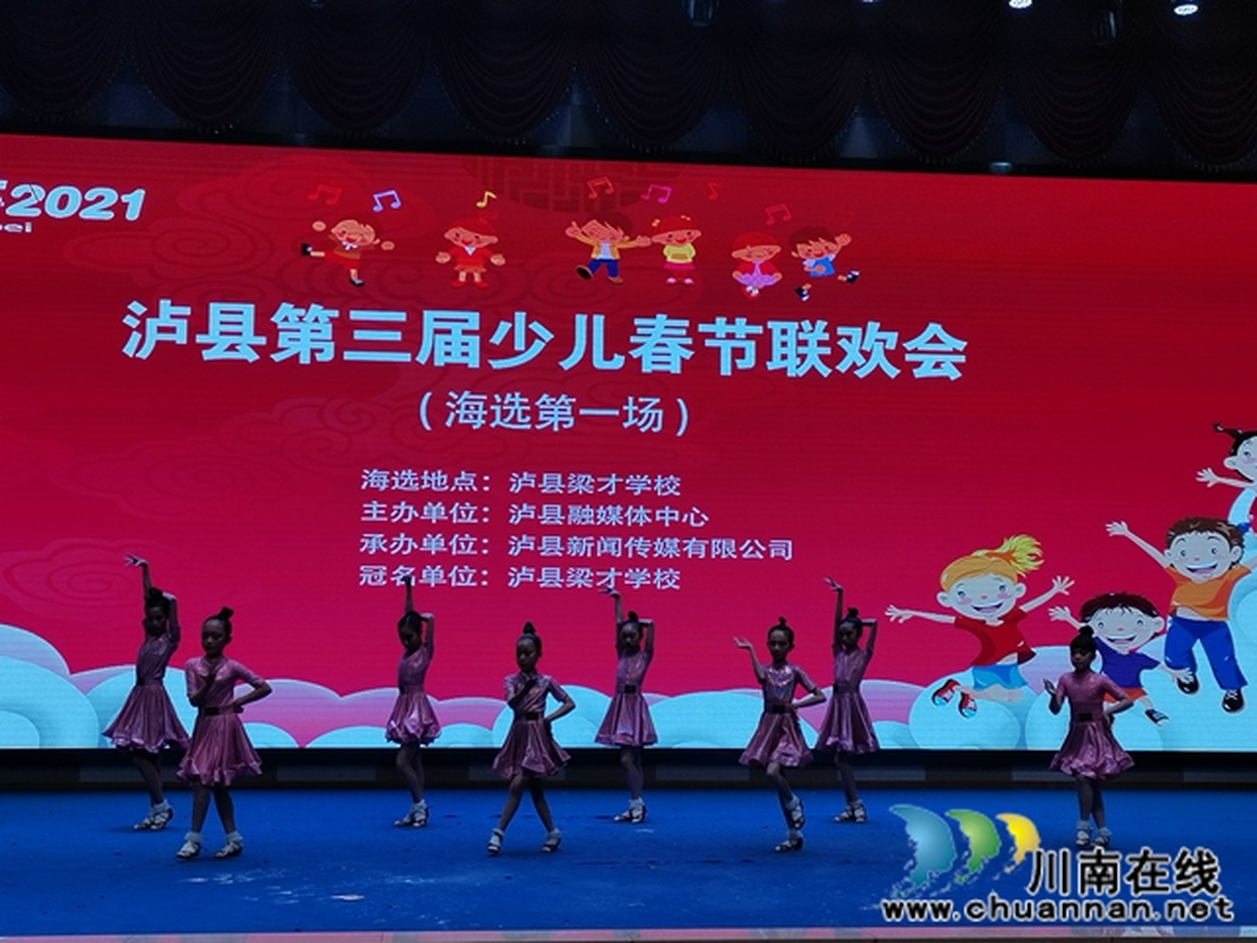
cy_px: 472
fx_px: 1888
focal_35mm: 52
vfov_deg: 28.0
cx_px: 628
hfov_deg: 36.8
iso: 50
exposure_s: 1/180
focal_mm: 4.75
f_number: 1.8
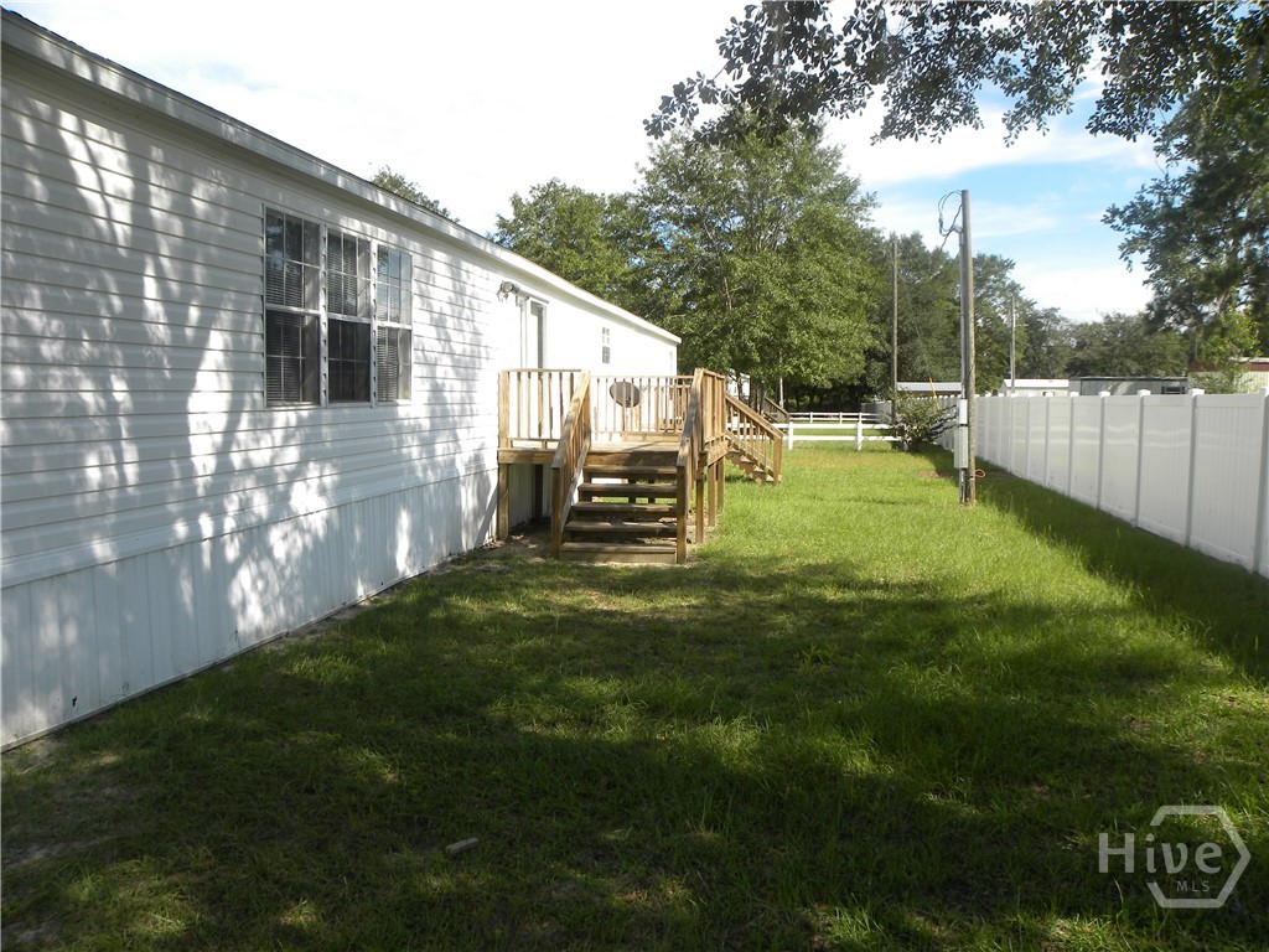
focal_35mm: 26
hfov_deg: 67.3
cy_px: 476
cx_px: 634
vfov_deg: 53.1
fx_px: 953
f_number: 5
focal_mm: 4.6
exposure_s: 1/237
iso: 64
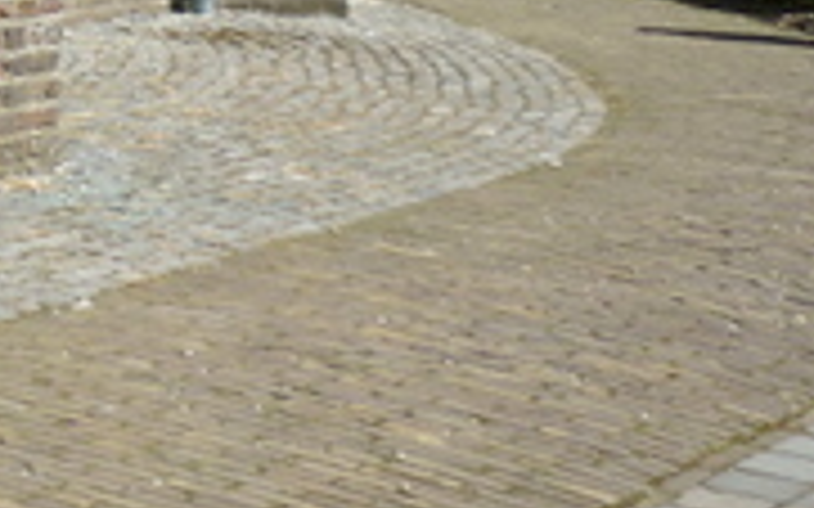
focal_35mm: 124
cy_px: -495
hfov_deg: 15.1
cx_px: -553
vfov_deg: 9.8
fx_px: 2750
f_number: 8
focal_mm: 5.5
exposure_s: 1/200
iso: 80
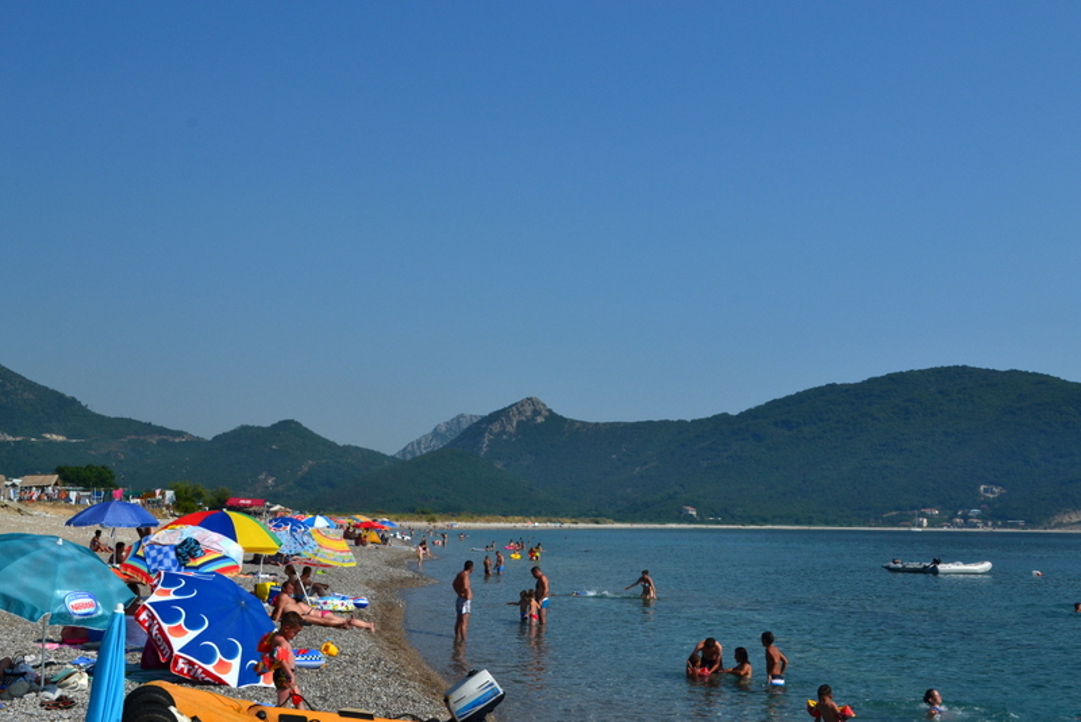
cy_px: 361
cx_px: 540
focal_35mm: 42
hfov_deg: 46.4
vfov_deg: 31.9
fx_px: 1262
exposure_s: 1/500
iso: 280
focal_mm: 28
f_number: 11
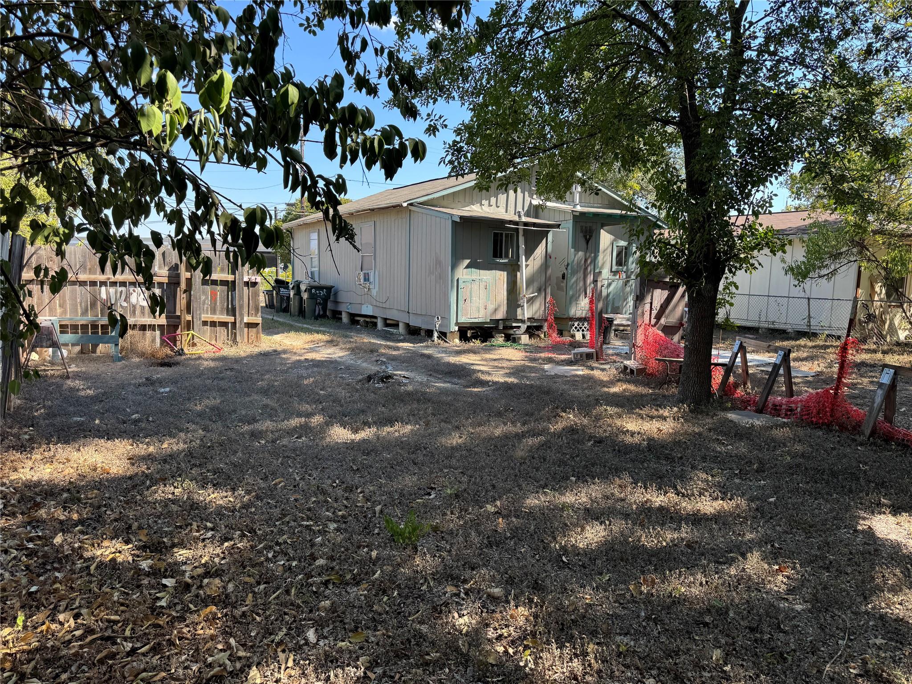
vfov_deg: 56.8
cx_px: 456
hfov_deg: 71.6
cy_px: 342
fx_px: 632
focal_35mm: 24
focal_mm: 6.76
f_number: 1.78
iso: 80
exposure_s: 1/756
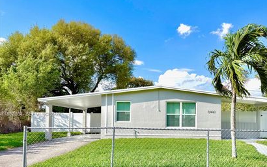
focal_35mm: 31
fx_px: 226
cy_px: 114
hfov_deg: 60.7
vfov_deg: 40.0
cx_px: 160
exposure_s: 1/5319
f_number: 1.78
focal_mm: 6.76
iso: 80
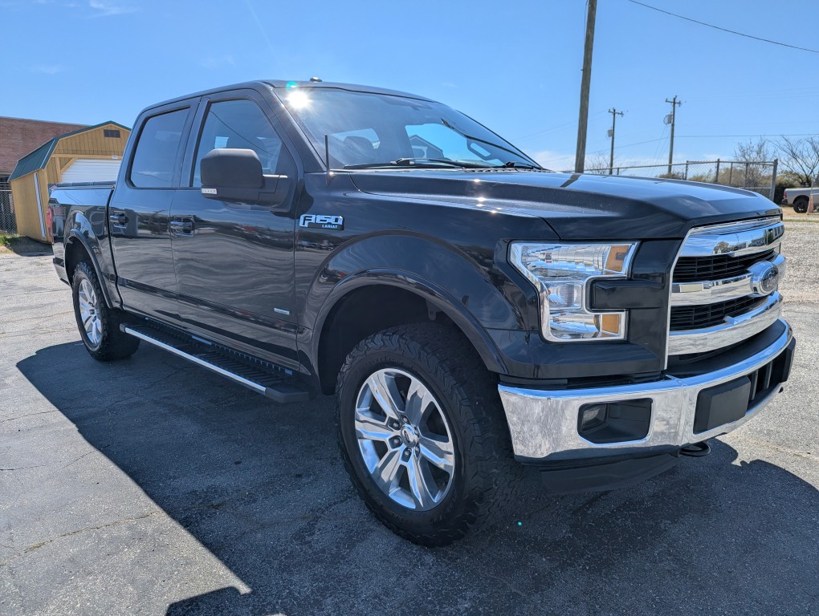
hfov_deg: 71.5
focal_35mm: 24
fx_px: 569
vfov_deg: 56.9
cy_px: 308
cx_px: 410
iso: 47
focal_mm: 6.81
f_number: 1.85
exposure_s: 1/2358
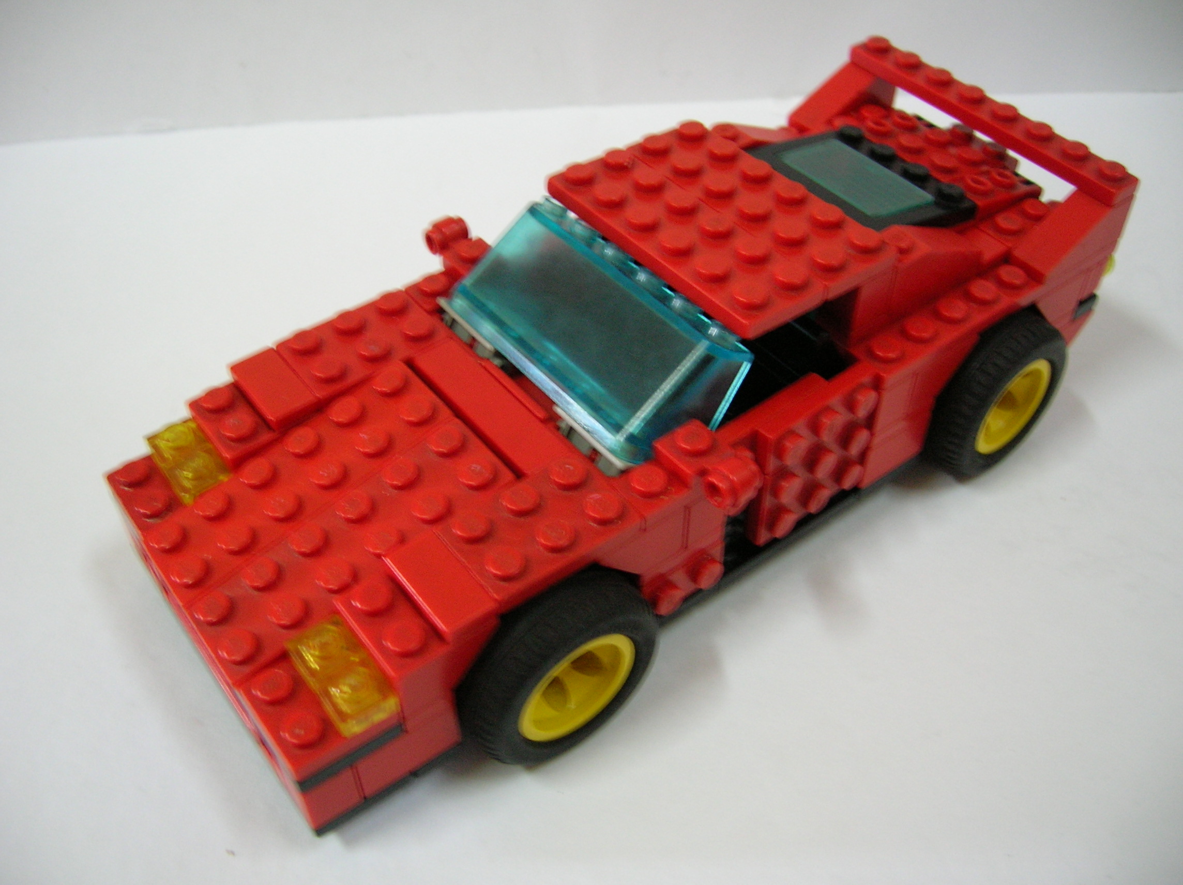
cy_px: 442
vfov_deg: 41.7
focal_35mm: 34
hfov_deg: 54.0
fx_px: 1161
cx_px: 592
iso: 100
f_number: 2.9
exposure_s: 1/4.7
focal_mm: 5.7
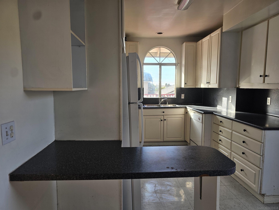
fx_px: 185
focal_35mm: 23
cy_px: 105
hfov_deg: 73.9
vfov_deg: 58.9
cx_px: 140
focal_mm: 6.3
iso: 32
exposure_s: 1/120
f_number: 1.7
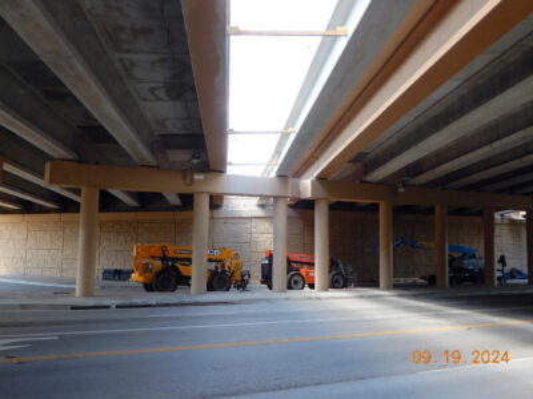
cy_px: 200
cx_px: 266
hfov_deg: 49.0
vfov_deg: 37.7
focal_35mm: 38
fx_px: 585
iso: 80
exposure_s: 1/60
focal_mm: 6.8
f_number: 4
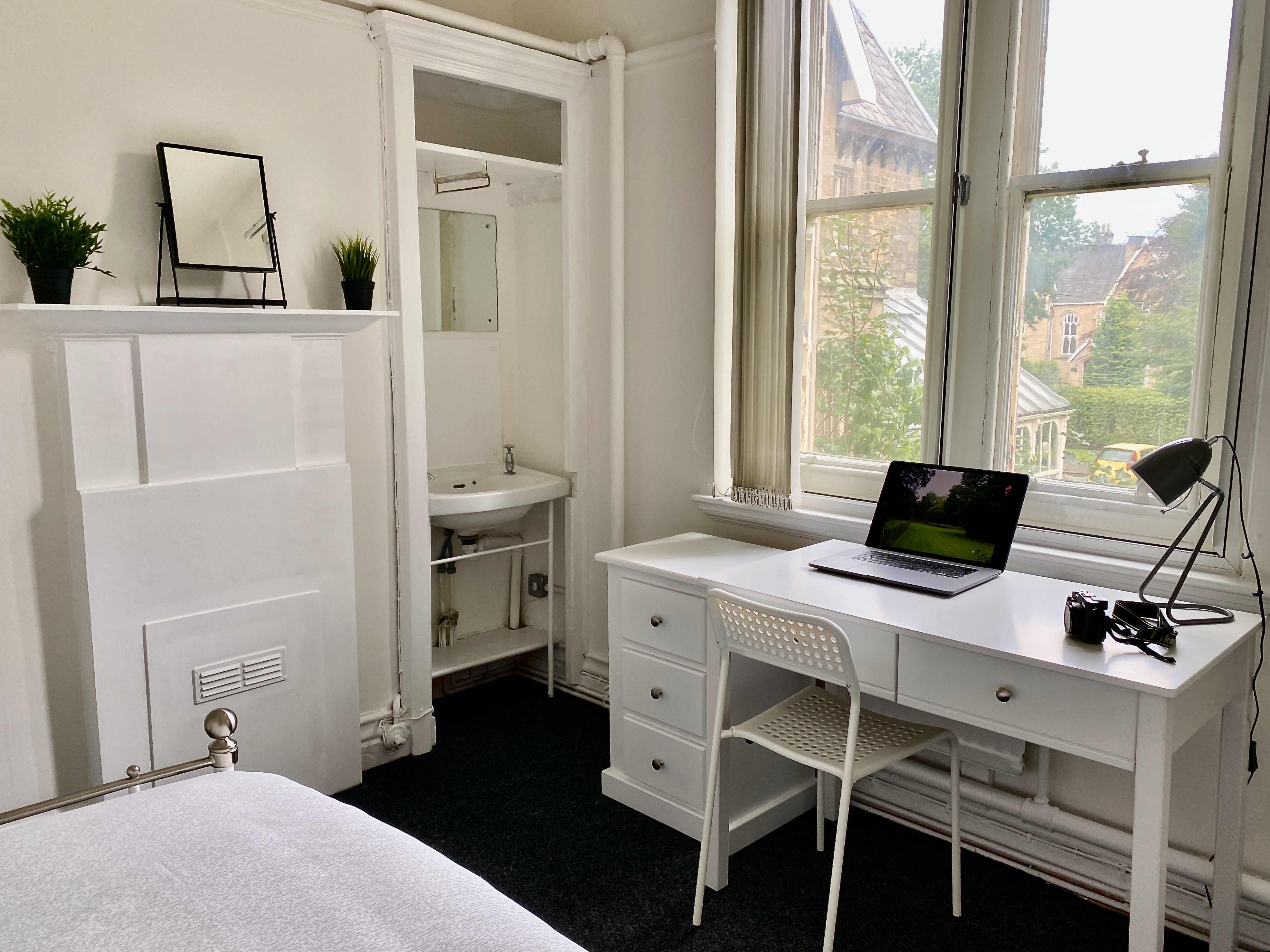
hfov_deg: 67.3
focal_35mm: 26
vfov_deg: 53.1
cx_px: 635
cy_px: 476
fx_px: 954
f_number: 1.8
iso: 100
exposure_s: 1/122
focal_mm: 4.25
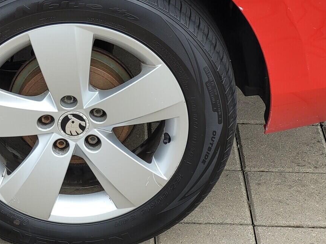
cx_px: 70
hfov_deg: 15.6
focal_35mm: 126
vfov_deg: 11.8
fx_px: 1186
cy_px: 99
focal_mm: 7.12
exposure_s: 1/100
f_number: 2.4
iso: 40
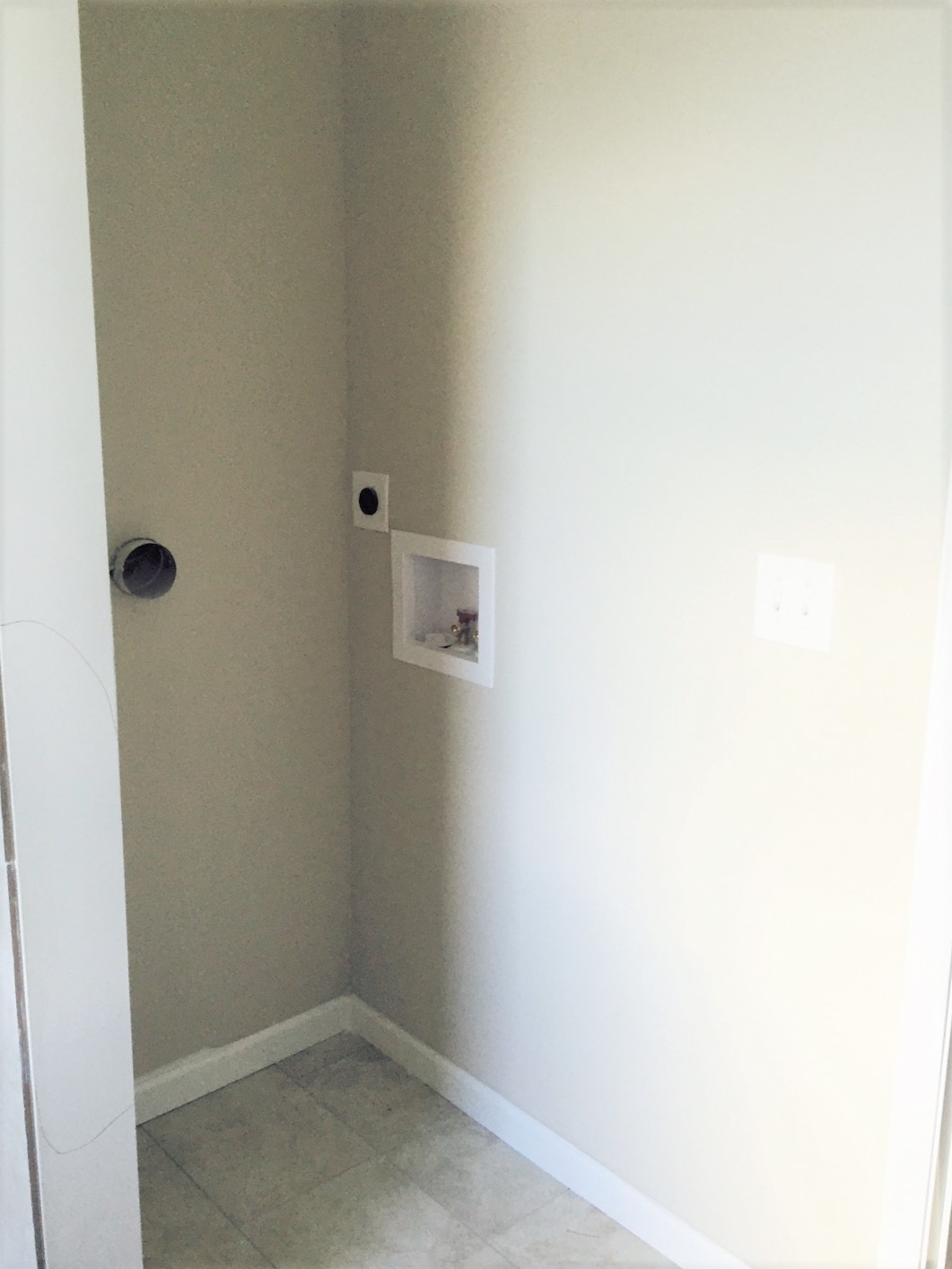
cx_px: 476
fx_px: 1063
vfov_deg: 61.7
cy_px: 634
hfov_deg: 48.2
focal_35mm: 29
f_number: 2.2
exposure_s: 1/30
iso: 100
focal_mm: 4.15
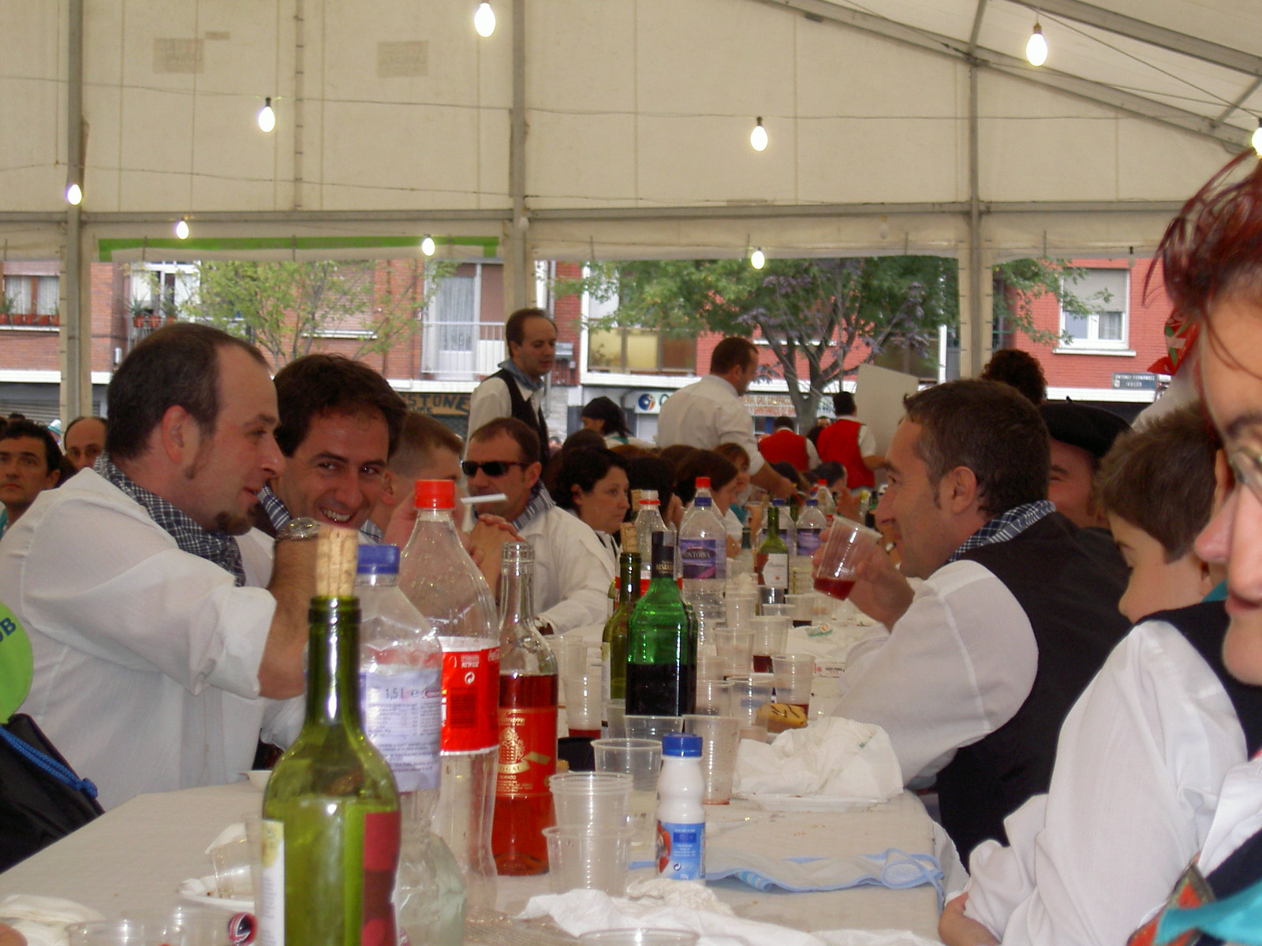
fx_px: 3062
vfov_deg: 17.6
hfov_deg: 23.3
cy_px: 473
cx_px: 631
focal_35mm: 84
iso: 100
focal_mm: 17.4
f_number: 4.1
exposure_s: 1/78.1
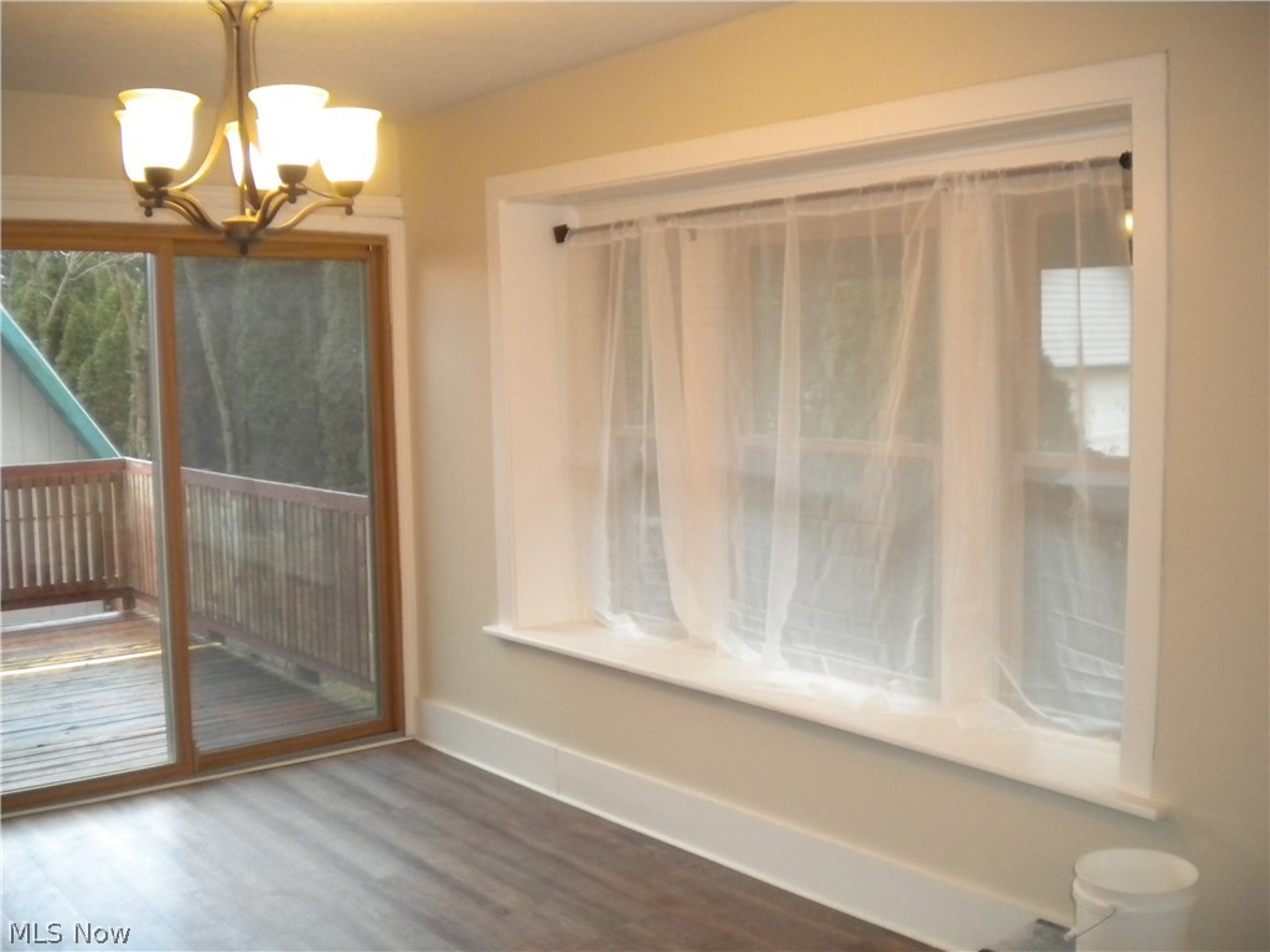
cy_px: 476
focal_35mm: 35
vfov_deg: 40.7
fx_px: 1284
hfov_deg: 52.6
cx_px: 635
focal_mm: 6.3
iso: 400
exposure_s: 1/30
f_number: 3.1
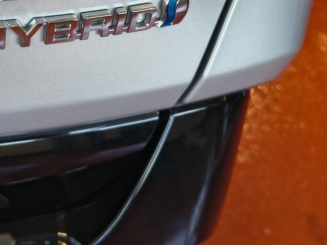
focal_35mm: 48
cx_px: 49
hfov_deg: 37.7
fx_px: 453
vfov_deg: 28.9
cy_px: 18
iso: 350
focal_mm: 5.56
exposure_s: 1/120
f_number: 1.8
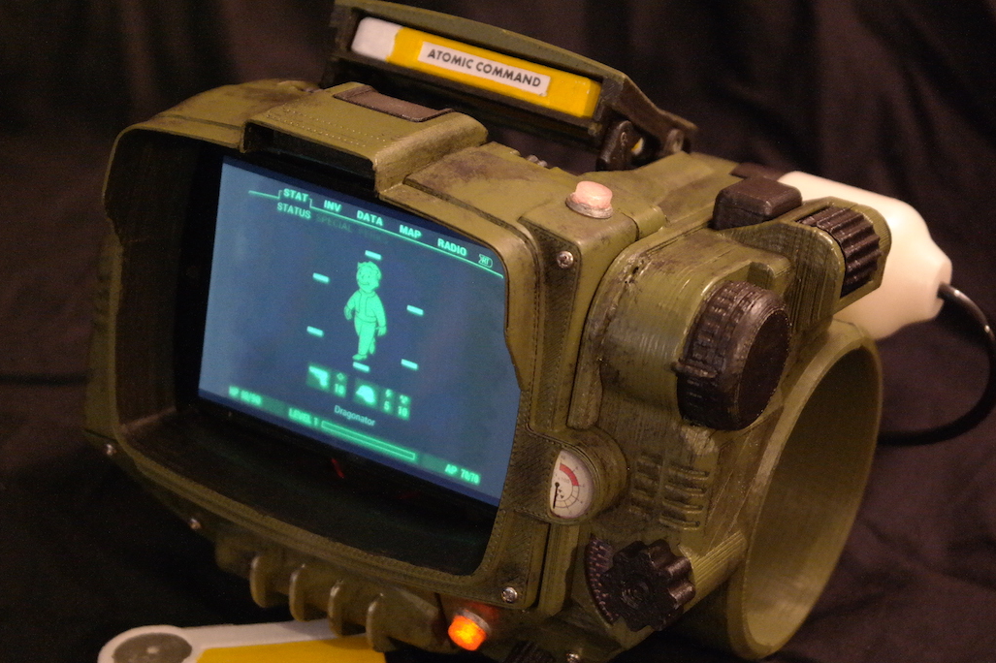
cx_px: 544
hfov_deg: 22.6
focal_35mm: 90
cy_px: 379
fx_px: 2489
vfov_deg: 15.2
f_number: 5.6
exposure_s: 1/13
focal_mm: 50
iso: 3200
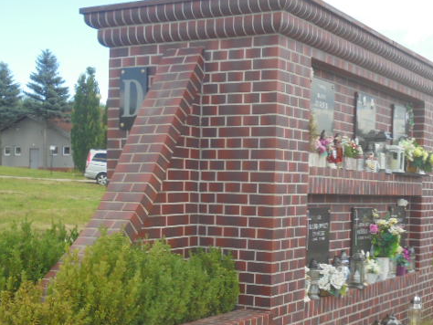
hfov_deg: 33.1
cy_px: 194
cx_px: 261
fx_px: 726
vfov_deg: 25.2
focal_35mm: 58
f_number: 4.5
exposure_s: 1/200
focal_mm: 7.8
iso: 100
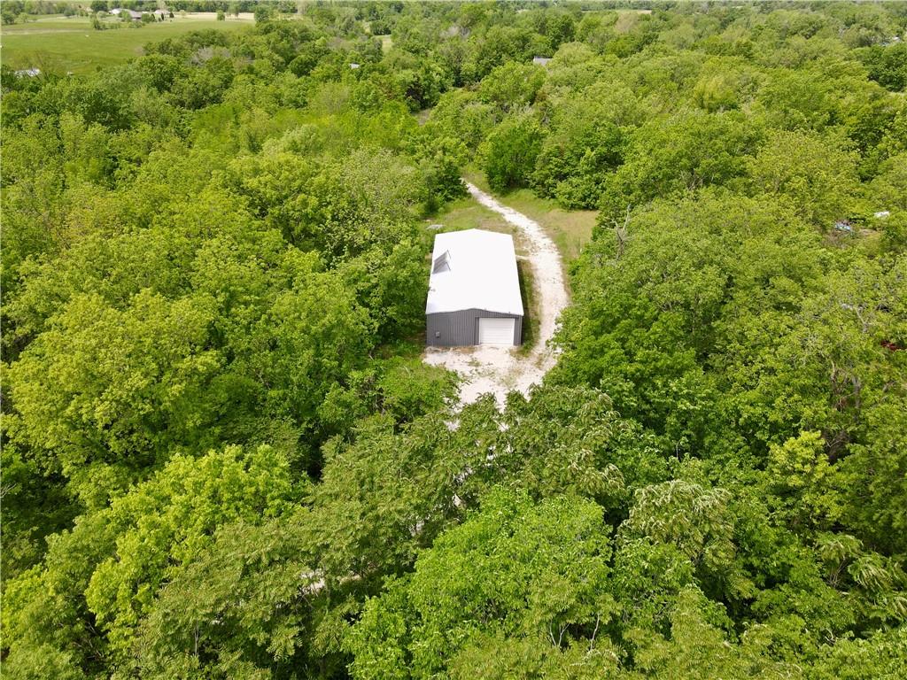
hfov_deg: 71.6
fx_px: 629
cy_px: 340
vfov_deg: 56.8
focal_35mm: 24
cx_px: 454
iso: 100
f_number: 2.8
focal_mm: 4.5
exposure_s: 1/60
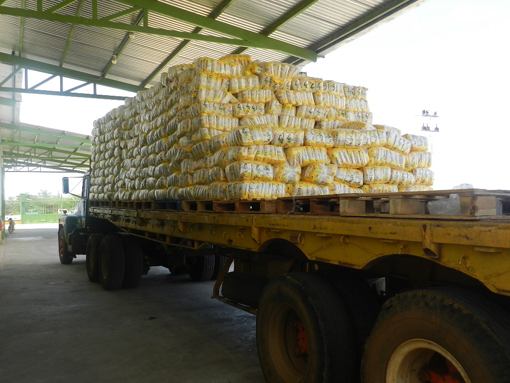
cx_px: 255
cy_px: 192
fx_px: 471
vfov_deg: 44.2
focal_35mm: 32
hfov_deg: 56.8
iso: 160
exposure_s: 1/400
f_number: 3.7
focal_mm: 5.6
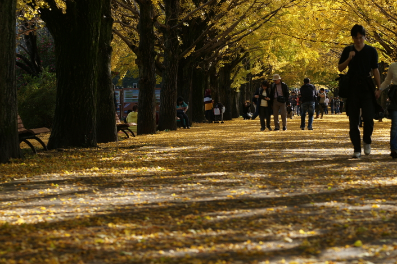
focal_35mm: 116
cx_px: 273
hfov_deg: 17.6
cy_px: 137
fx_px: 1279
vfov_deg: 11.8
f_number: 5.6
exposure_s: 1/500
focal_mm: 80
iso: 200
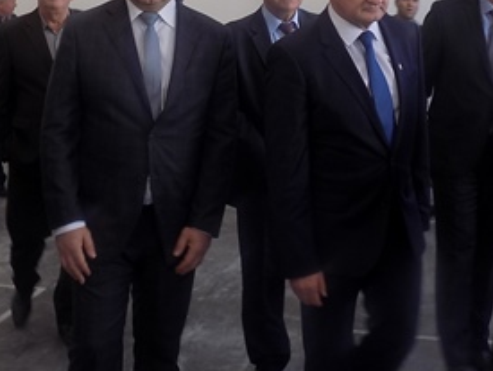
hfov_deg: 31.6
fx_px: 870
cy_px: 104
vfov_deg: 23.9
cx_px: 204
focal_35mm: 61
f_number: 3.3
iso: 80
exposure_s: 1/30
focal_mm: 5.3
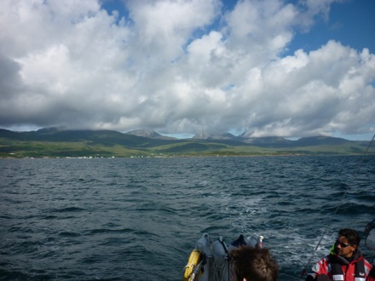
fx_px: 357
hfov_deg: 55.4
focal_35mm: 33
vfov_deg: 42.9
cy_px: 140
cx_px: 188
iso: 80
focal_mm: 5.5
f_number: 8
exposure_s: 1/250
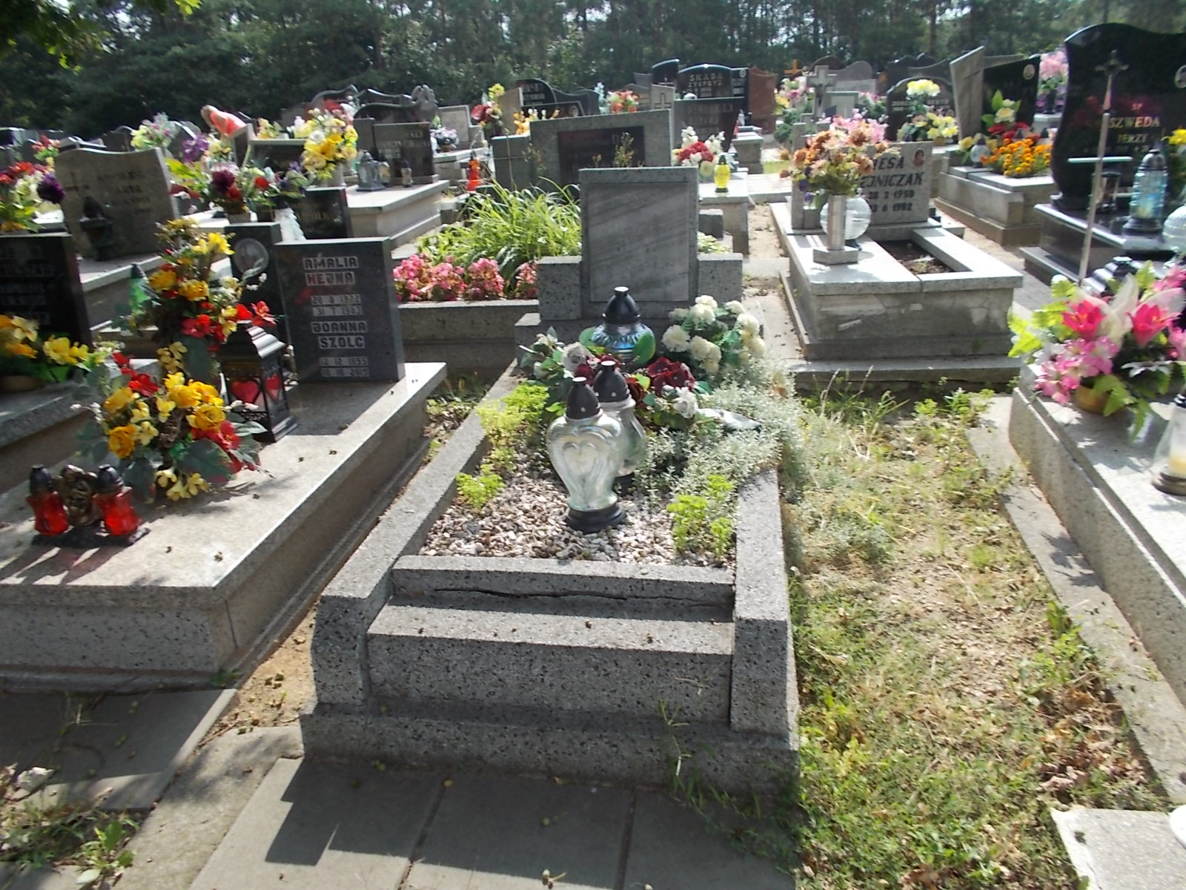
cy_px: 445
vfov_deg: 53.1
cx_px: 593
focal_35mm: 26
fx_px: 891
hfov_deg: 67.3
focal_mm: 4.6
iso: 80
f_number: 8
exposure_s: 1/100
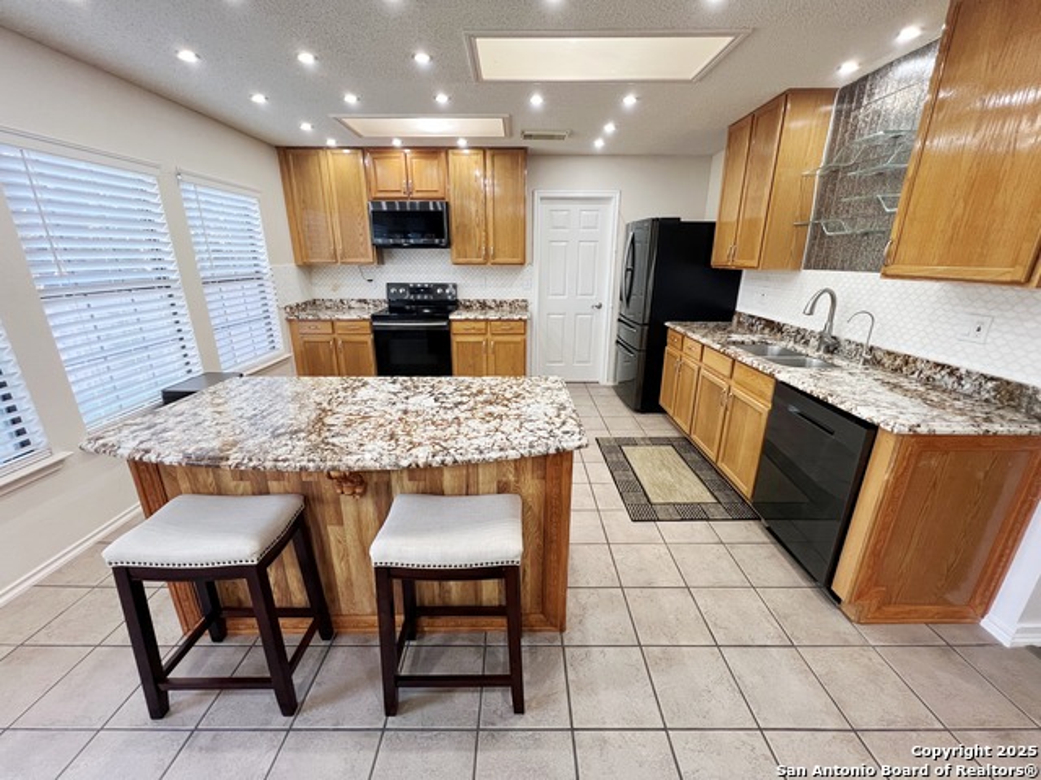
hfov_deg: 106.2
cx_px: 520
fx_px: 391
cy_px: 390
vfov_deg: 89.9
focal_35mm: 13
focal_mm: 1.57
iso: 200
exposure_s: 1/120
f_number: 1.8
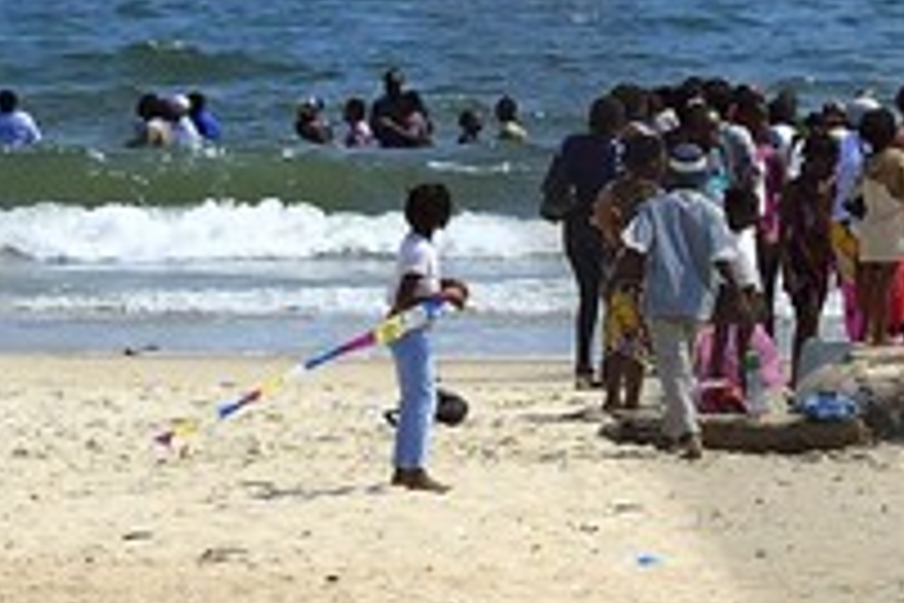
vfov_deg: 3.4
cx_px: 2150
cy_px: -621
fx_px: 9993
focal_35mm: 398
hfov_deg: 5.0
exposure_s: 1/1000
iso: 400
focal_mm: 50
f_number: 8
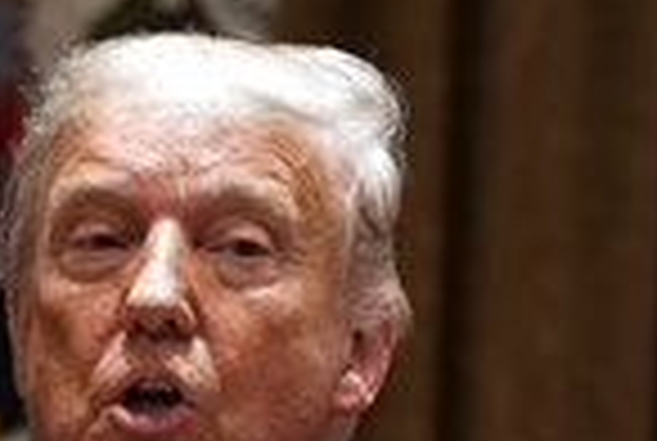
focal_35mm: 304
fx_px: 5559
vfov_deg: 4.5
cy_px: 655
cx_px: -18
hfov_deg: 6.7
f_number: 2.8
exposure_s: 1/160
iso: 5000
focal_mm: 87
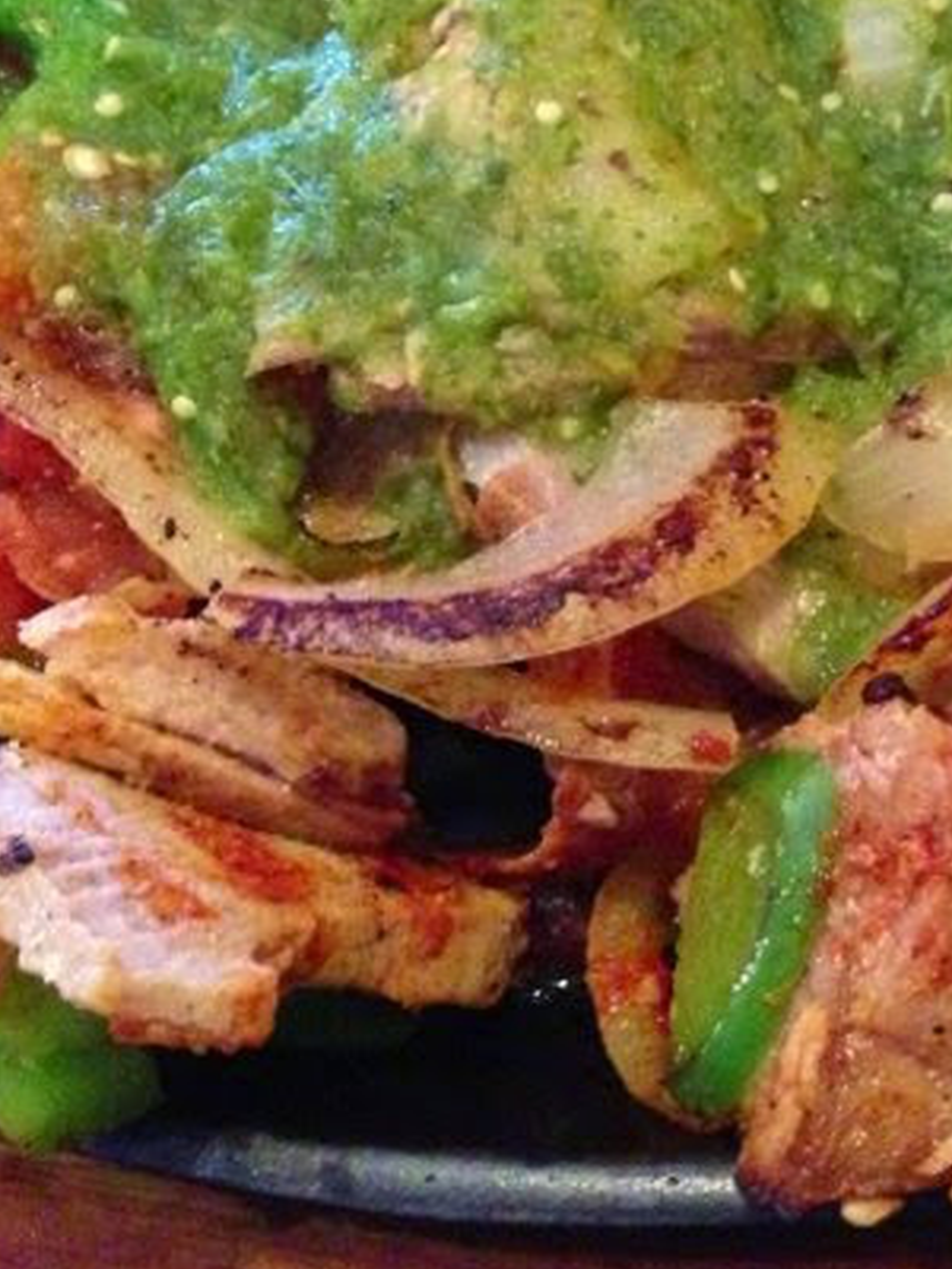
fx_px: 2420
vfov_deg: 29.1
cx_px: 679
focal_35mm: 66
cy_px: 362
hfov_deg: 22.1
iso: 800
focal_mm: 4.13
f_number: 2.4
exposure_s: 1/15
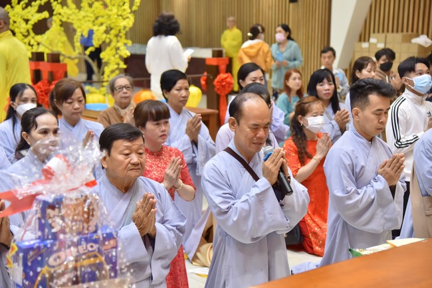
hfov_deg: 30.9
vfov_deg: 20.9
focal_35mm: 65
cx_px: 216
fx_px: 780
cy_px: 144
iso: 800
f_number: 4
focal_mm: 65
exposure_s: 1/100
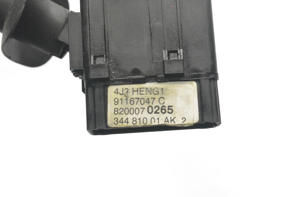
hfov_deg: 28.1
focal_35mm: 72
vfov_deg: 18.9
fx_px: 592
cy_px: 98
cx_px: 148
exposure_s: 1/250
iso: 6400
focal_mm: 48
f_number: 13
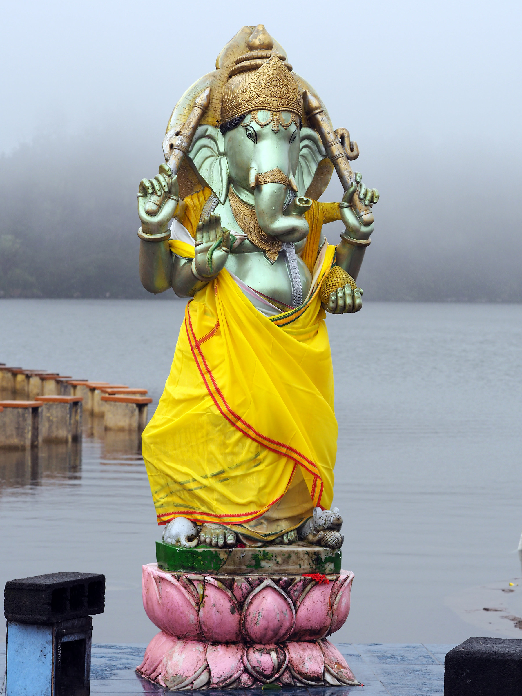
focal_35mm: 120
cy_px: 348
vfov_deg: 16.4
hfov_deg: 12.3
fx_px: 2413
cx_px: 261
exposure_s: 1/400
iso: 200
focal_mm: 60
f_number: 5
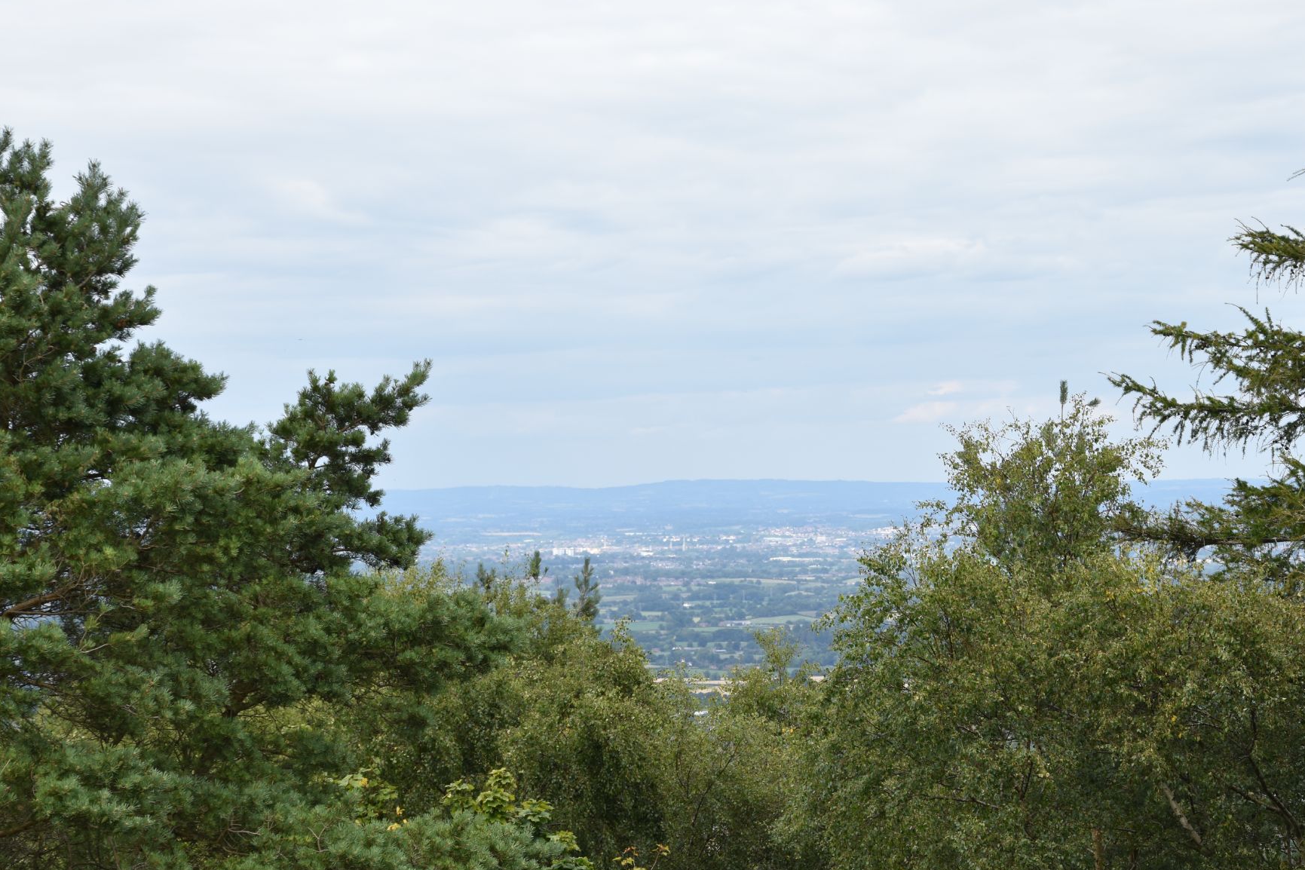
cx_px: 759
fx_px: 3987
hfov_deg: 18.6
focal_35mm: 110
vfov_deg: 12.4
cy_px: 508
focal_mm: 62
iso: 200
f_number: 8
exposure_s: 1/250
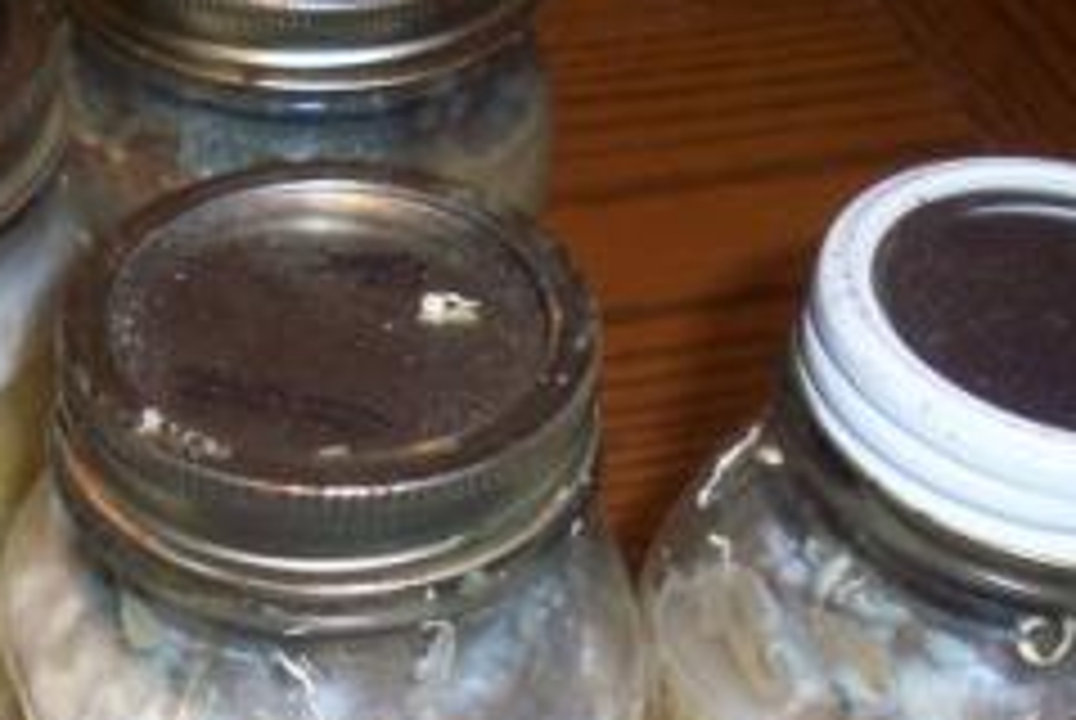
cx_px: 248
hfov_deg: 26.9
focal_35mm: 74
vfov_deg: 18.4
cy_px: 536
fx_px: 2214
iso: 200
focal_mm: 6.3
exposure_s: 1/60
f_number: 3.5
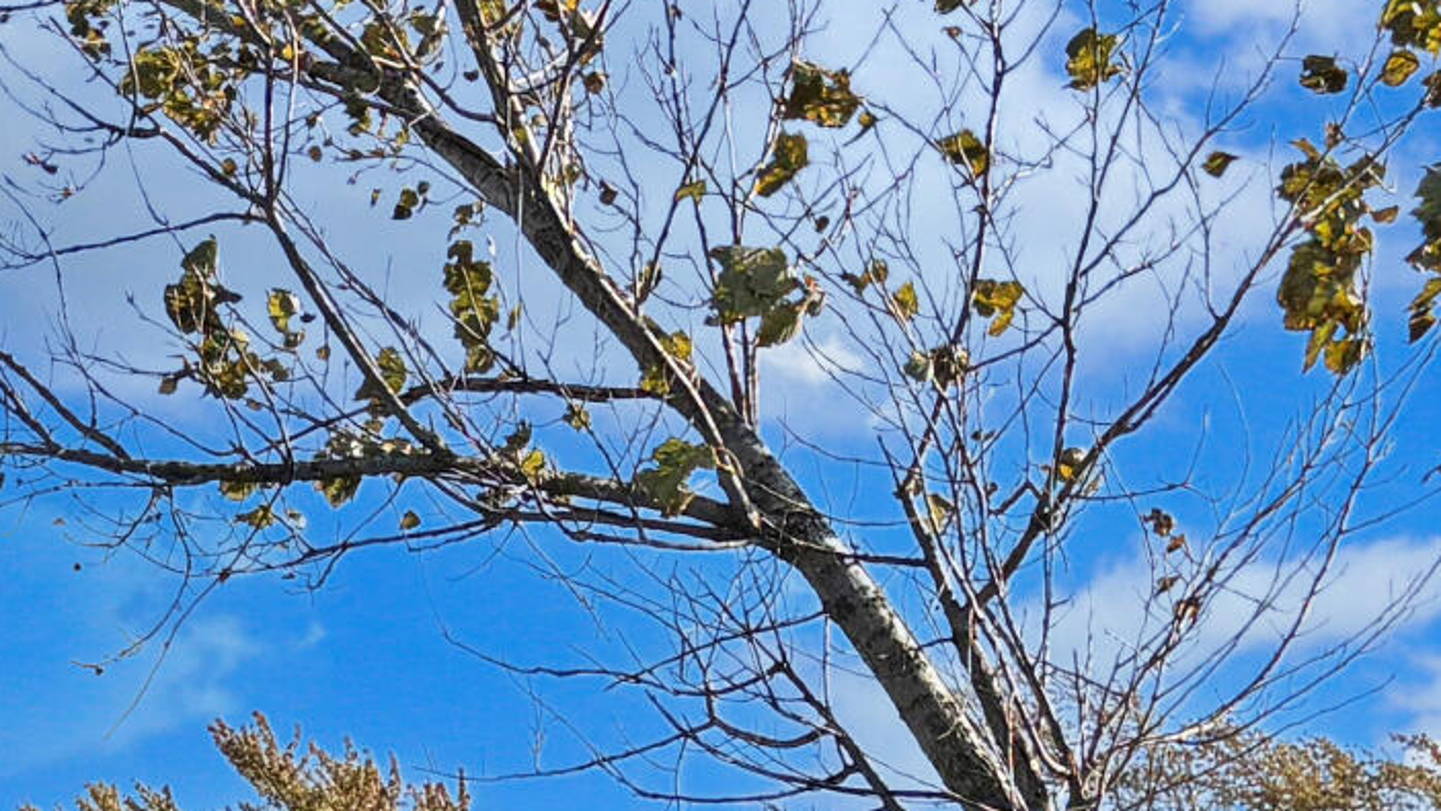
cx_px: -433
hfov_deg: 16.7
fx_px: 4624
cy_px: 1772
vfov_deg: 9.2
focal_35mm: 121
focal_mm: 5.96
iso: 50
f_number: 1.6
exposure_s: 1/1695
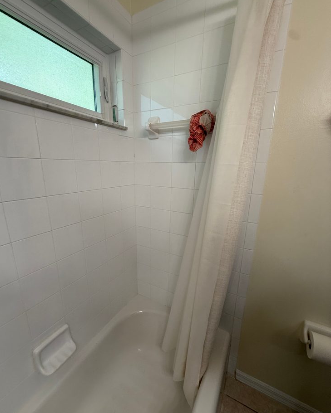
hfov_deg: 84.0
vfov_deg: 96.7
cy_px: 214
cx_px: 162
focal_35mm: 15
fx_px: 184
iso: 64
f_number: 2.2
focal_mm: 2.22
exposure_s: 1/120
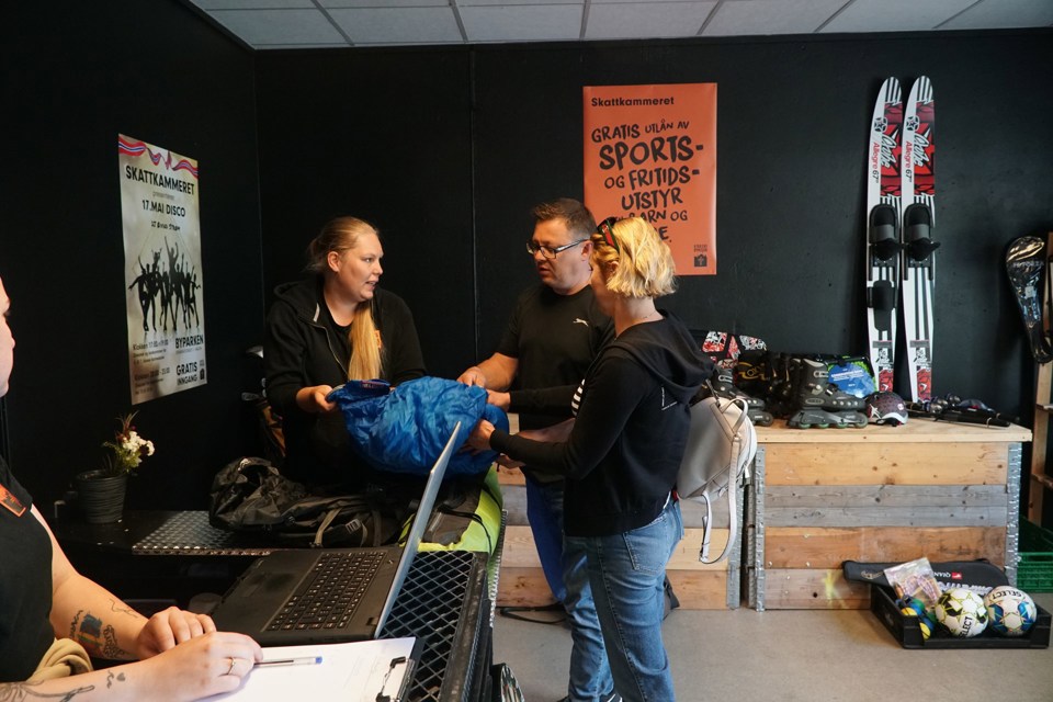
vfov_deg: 47.9
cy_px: 351
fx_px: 790
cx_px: 526
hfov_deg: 67.4
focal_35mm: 27
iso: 2000
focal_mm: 18
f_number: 5
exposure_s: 1/100
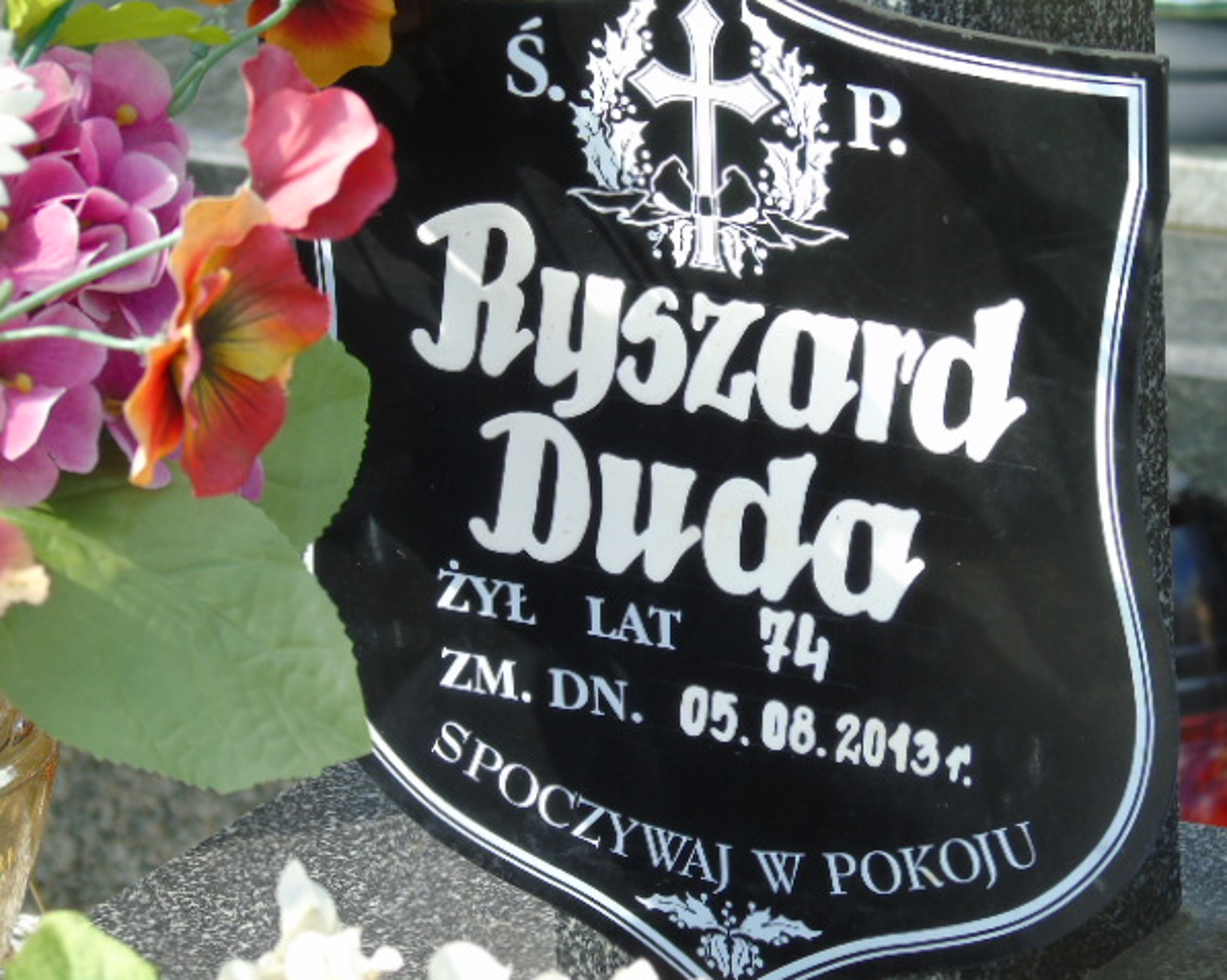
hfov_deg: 6.6
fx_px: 10562
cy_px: 489
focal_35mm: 291
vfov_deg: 5.3
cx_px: 602
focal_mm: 50
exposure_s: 1/125
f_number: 4.9
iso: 100
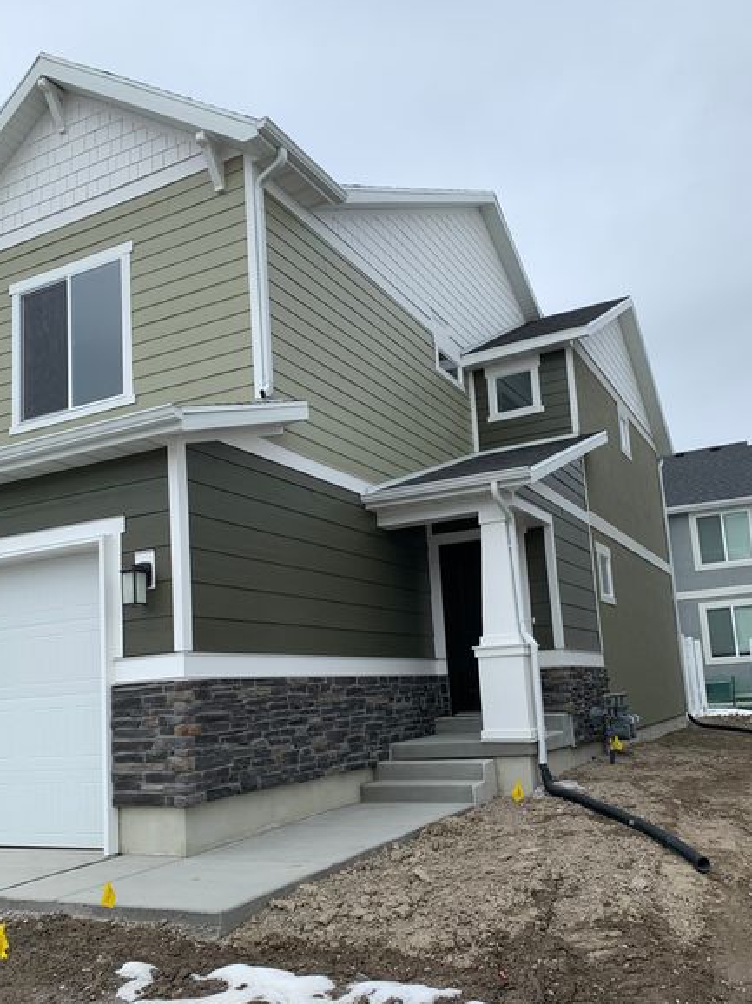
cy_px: 571
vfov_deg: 59.8
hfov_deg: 46.7
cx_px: 358
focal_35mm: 30
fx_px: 870
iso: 25
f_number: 1.8
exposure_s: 1/1043
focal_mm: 4.25
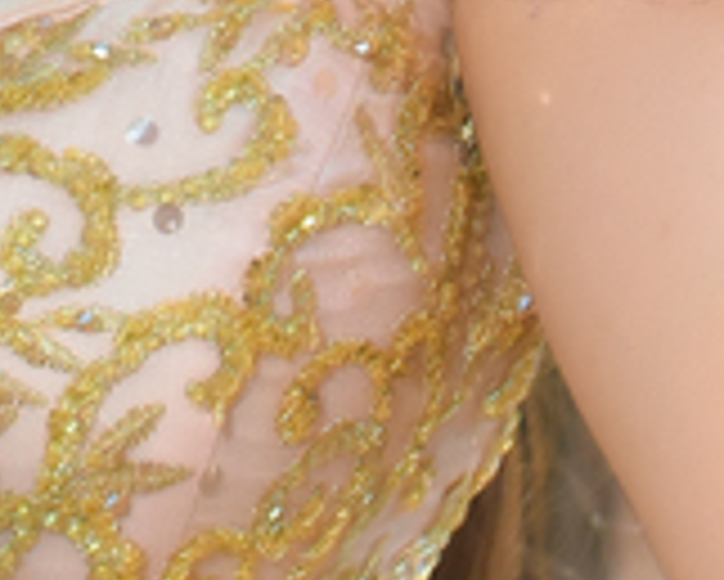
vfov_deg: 1.2
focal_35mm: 1311
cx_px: -423
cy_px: -994
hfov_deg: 1.5
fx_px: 28119
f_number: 7.1
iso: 500
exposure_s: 1/200
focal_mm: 125
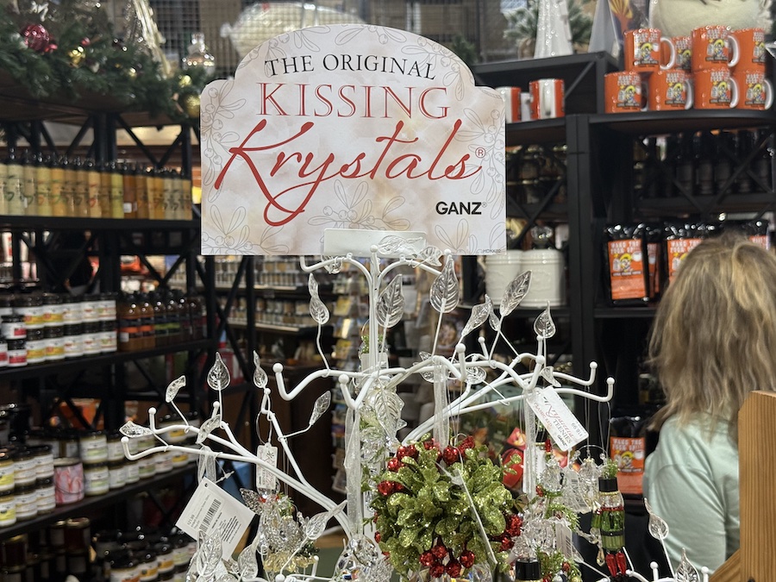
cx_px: 388
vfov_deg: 30.3
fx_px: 1076
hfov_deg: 39.7
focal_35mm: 48
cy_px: 291
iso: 100
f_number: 1.78
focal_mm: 6.76
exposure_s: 1/60
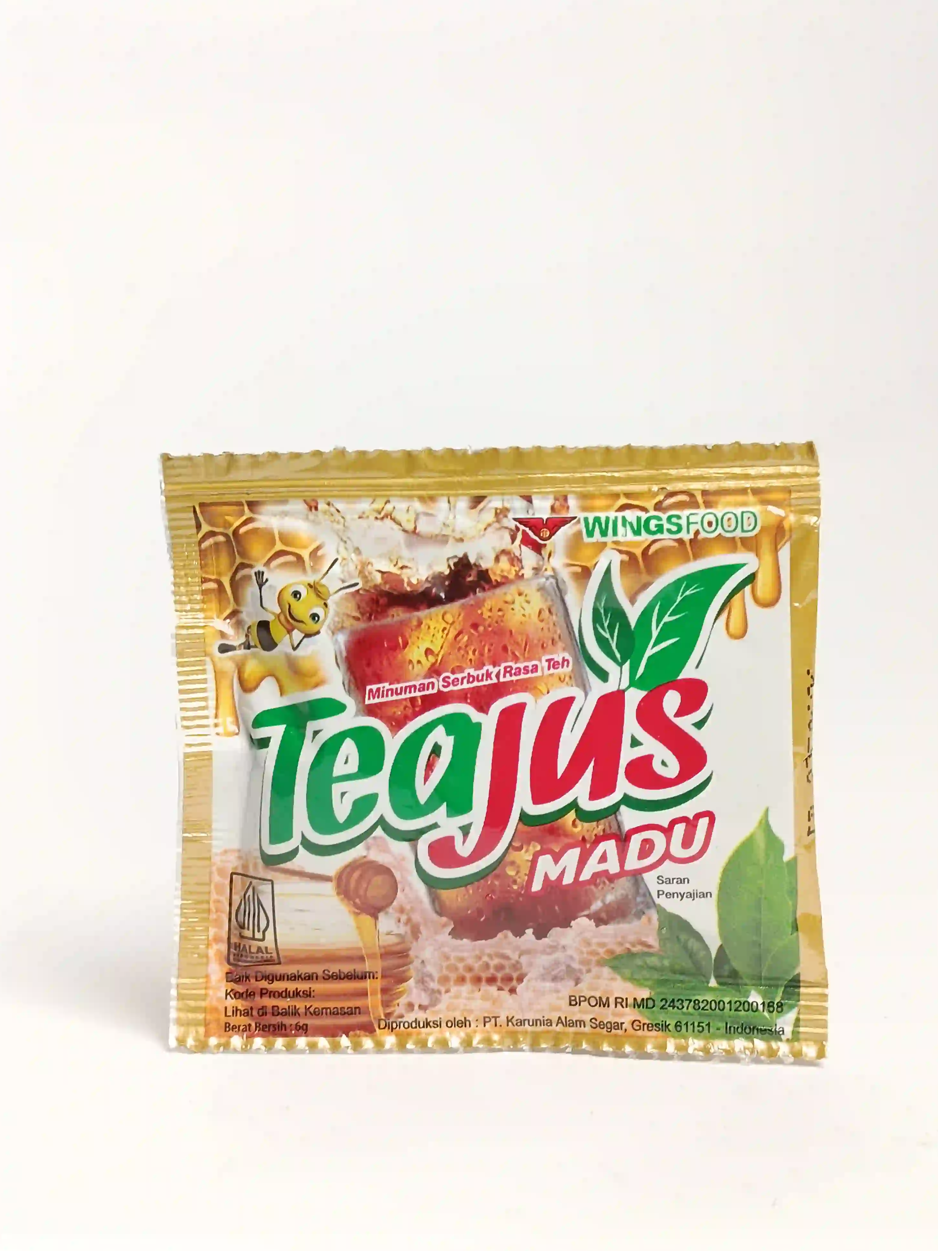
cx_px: 468
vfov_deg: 26.0
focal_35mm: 75
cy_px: 617
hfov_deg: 19.6
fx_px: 2710
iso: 202
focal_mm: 5.24
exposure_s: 1/100
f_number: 1.7
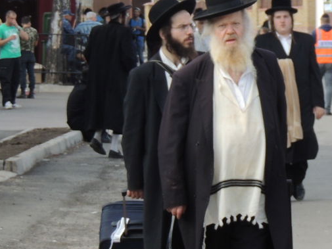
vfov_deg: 5.1
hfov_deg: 6.8
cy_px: 78
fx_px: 2792
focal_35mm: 291
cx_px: 370
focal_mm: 18.7
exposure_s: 1/160
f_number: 4.2
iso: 100
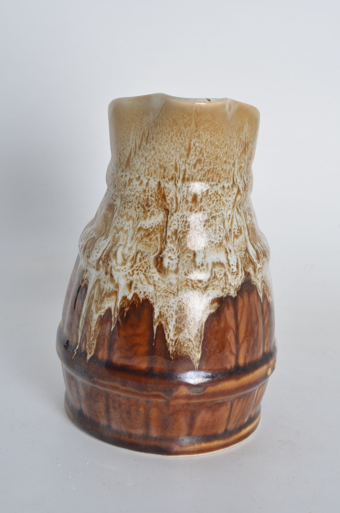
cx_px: 170
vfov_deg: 27.0
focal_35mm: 75
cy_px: 256
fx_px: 1067
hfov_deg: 18.1
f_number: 14
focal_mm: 50
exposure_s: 1/125
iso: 100
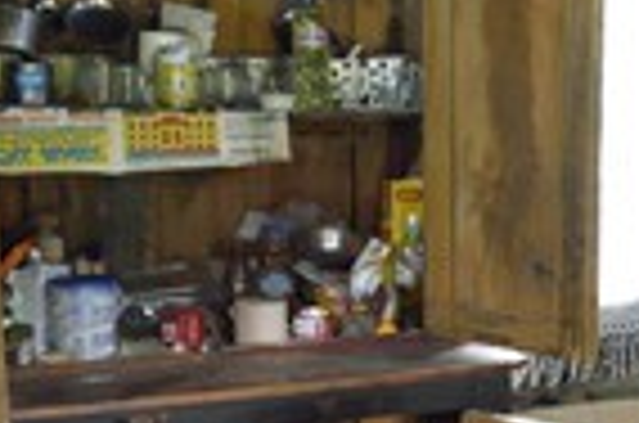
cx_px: 860
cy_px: 256
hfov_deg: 21.2
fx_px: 1523
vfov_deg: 15.8
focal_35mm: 86
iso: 1600
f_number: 5.6
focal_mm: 29
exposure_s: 1/25
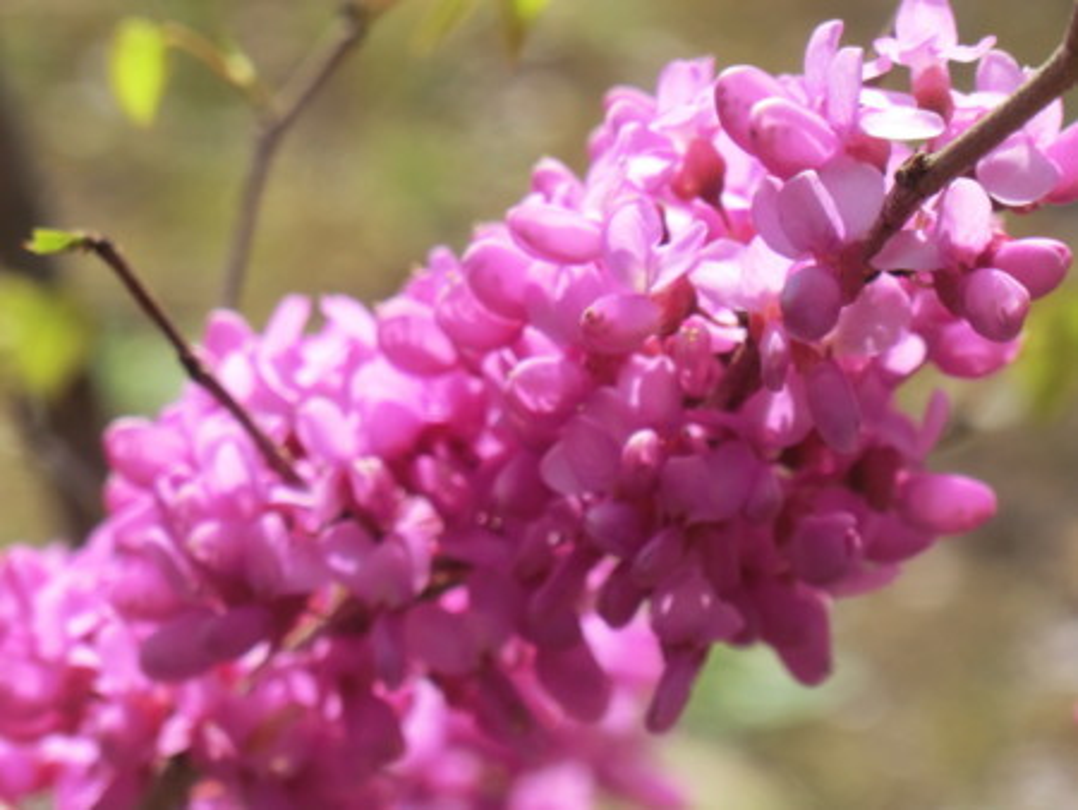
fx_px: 7478
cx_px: 539
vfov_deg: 6.2
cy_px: 405
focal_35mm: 240
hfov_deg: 8.2
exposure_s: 1/250
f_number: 5.7
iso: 80
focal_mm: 43
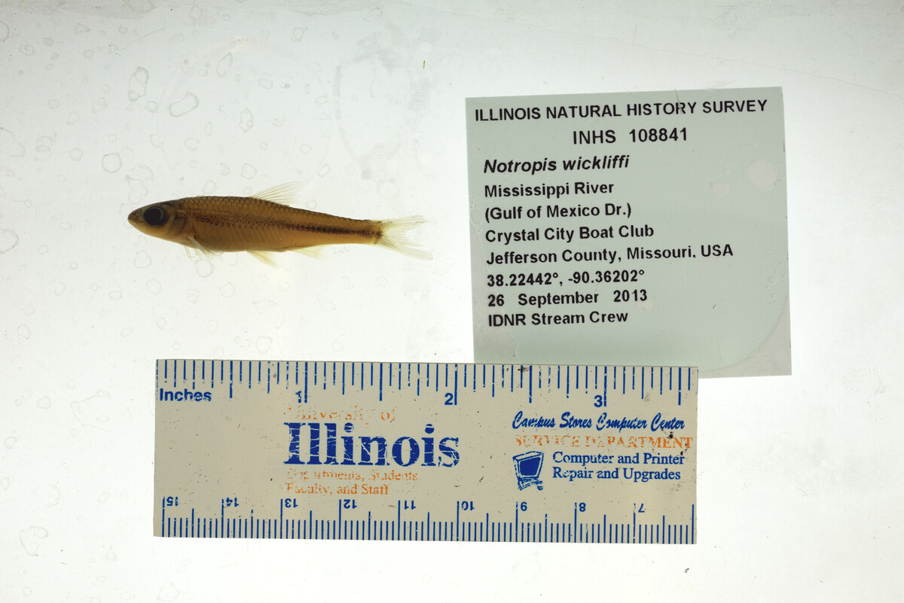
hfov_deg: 33.4
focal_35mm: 60
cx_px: 452
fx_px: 1507
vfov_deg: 22.6
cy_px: 302
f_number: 10
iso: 100
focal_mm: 60
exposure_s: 1/200
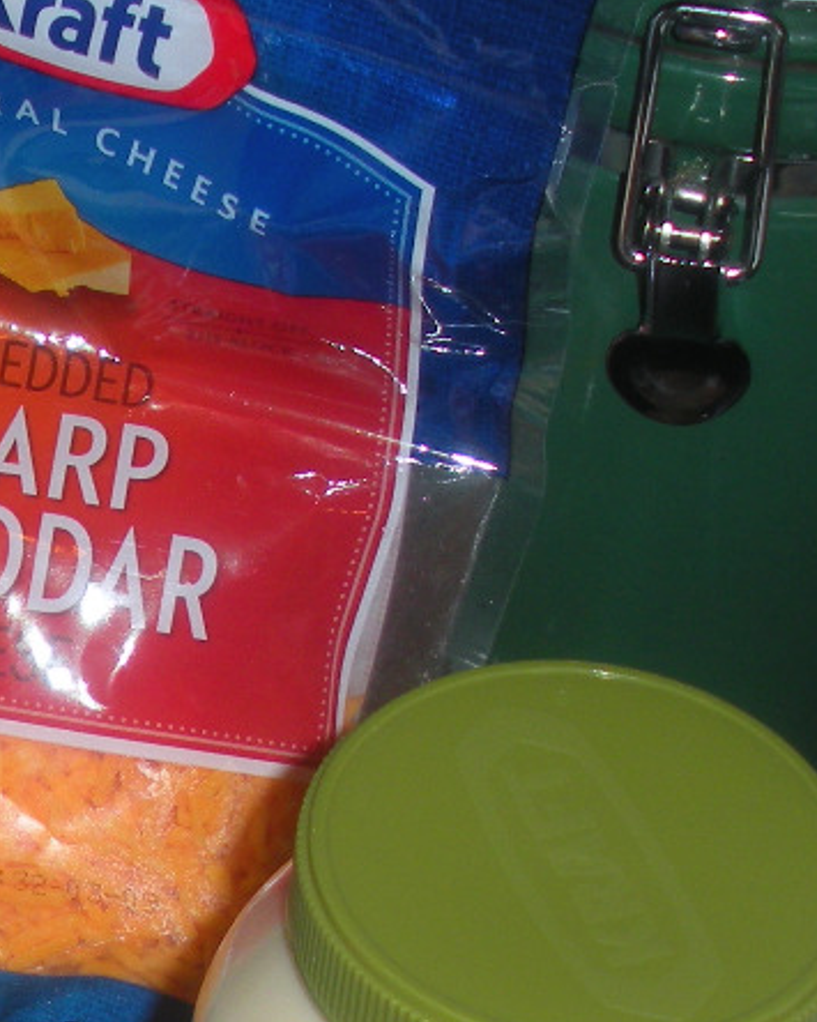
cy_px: 1022
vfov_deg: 16.5
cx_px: -60
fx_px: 3447
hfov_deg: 13.3
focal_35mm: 114
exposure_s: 1/60
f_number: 3.5
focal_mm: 6.3
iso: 64
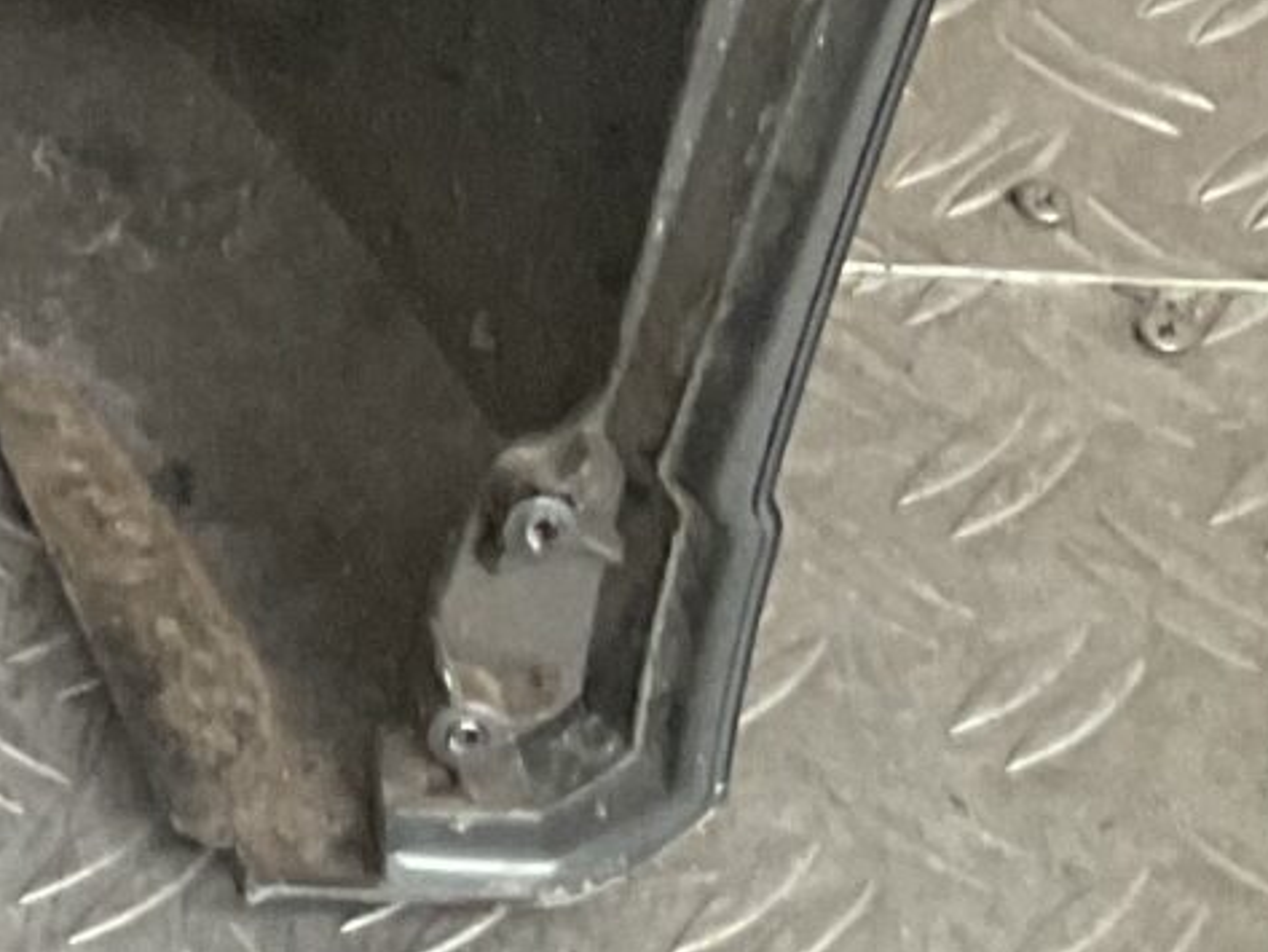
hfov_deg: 11.2
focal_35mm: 157
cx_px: -1440
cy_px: -1051
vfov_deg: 8.8
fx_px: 5752
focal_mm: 3
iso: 64
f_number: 1.8
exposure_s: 1/50
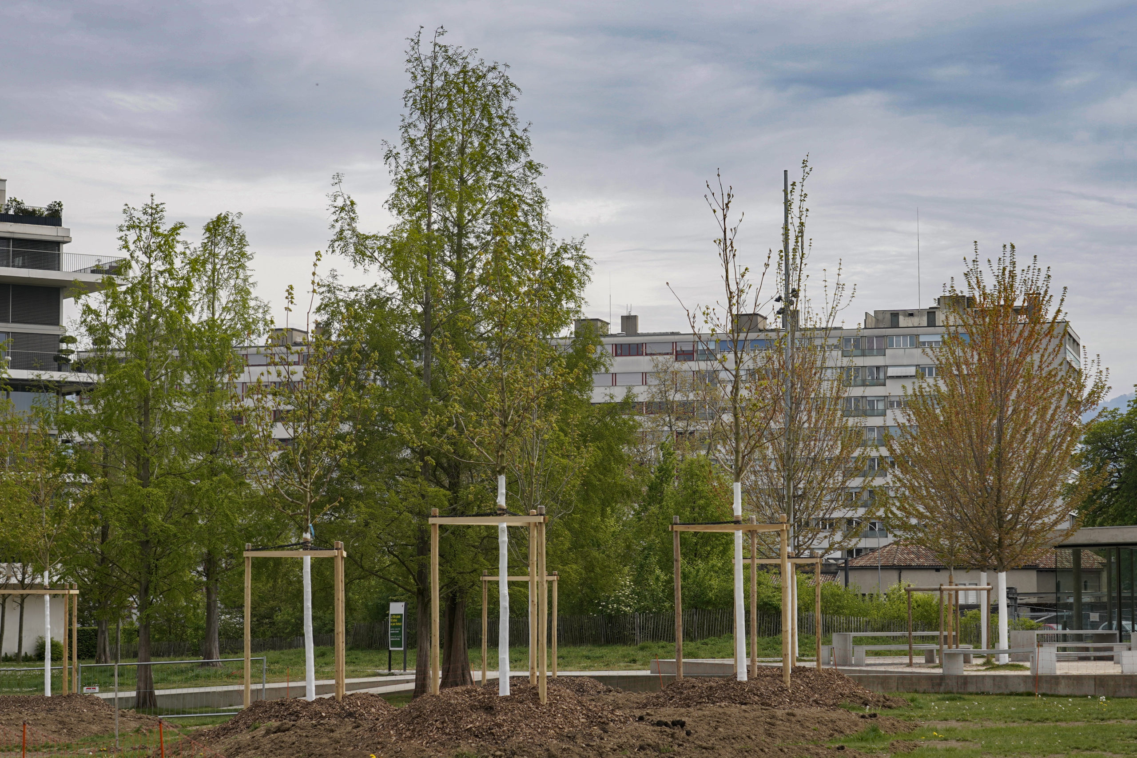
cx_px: 568
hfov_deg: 26.0
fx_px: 2463
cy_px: 379
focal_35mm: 78
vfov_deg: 17.5
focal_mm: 52
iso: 100
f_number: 5.6
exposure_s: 1/500
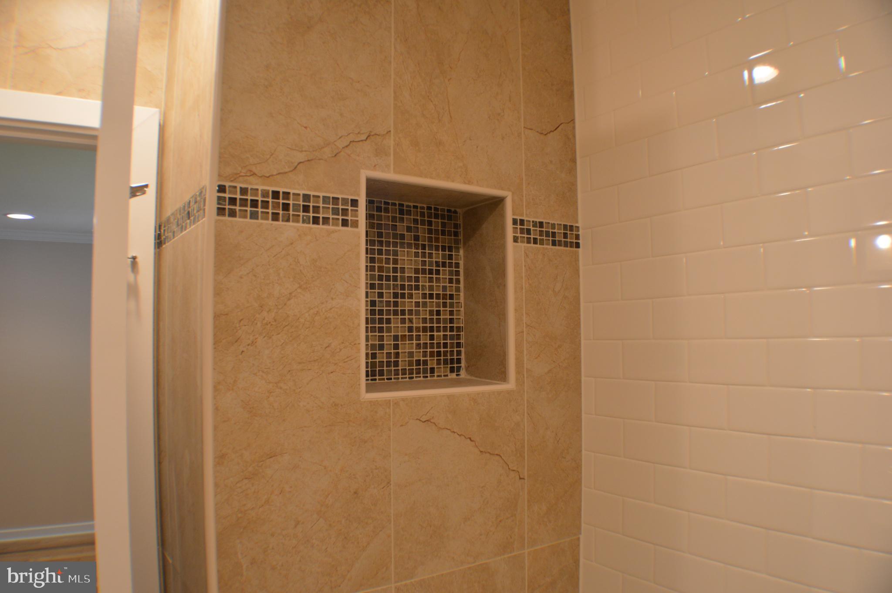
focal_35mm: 30
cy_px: 296
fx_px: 743
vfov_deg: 43.5
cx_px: 446
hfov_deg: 62.0
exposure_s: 1/60
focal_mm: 20
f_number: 3.5
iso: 450
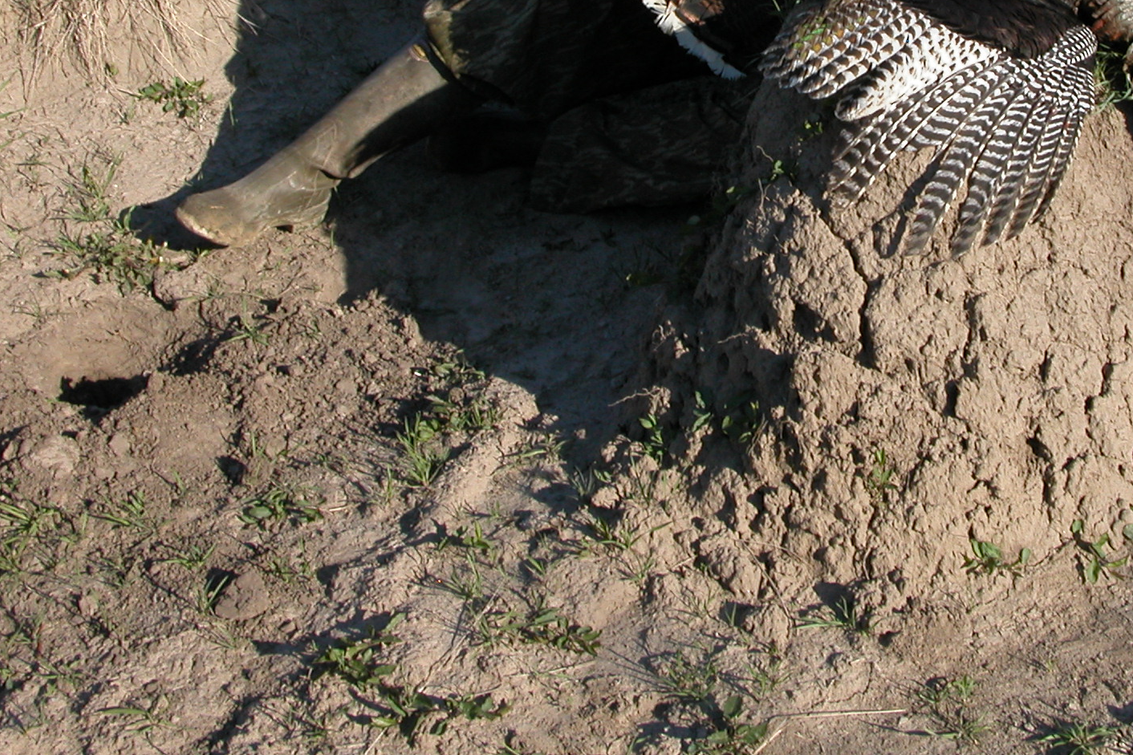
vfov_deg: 20.1
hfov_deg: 30.2
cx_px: 805
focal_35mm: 66
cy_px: 41
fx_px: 2077
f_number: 5.6
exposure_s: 1/264
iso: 100
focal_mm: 8.9
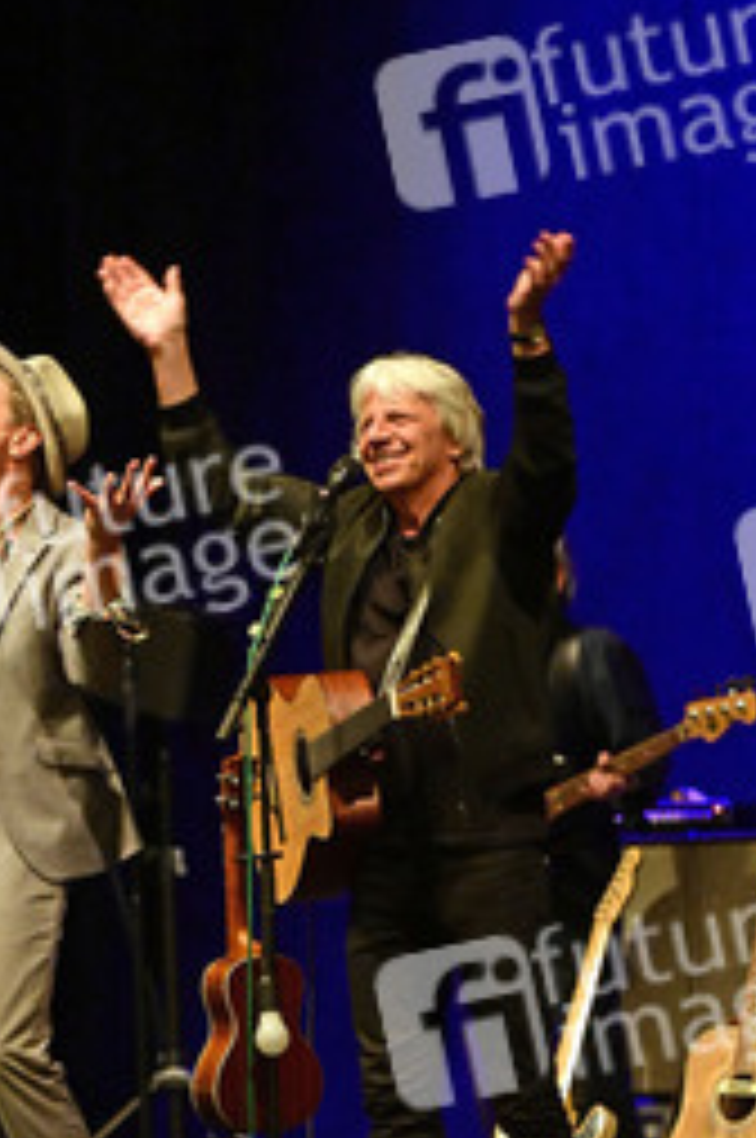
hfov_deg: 6.9
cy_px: 778
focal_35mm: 198
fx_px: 6254
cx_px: 198
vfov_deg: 10.4
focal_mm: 125
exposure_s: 1/160
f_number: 2.8
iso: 8000
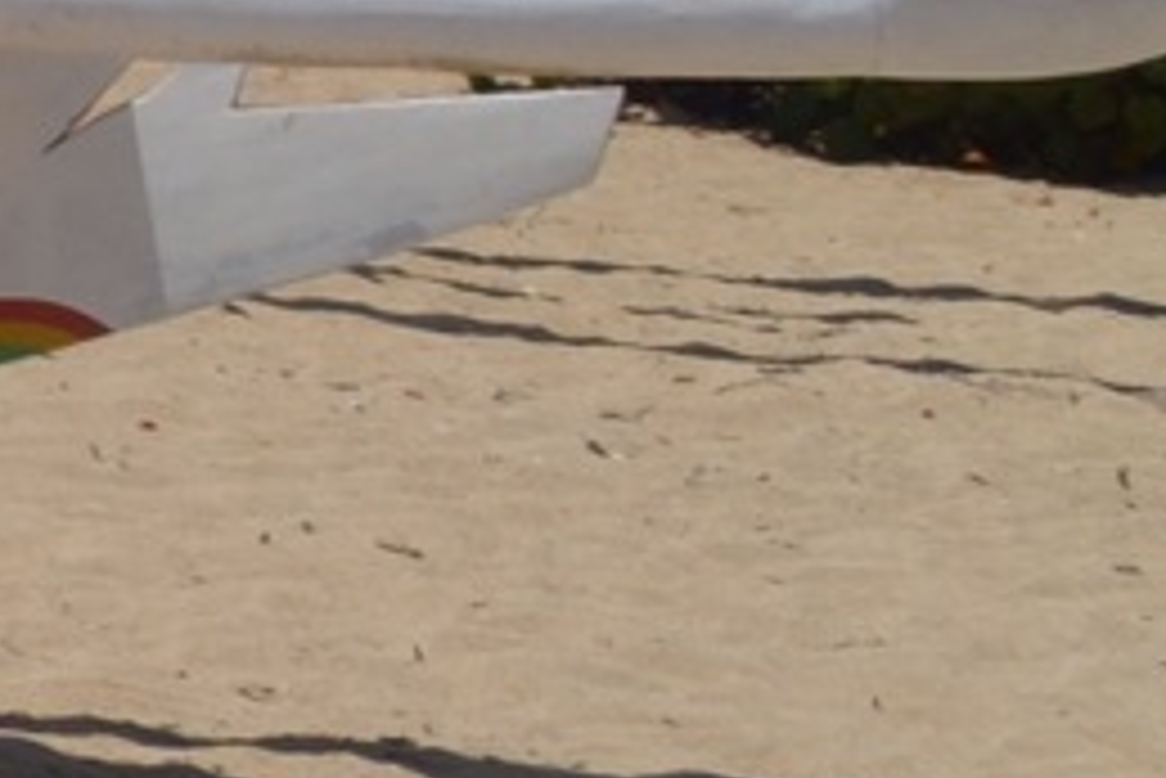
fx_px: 8458
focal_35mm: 261
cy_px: -1171
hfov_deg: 6.7
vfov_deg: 5.1
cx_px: -3025
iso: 100
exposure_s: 1/400
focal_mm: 22
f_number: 10
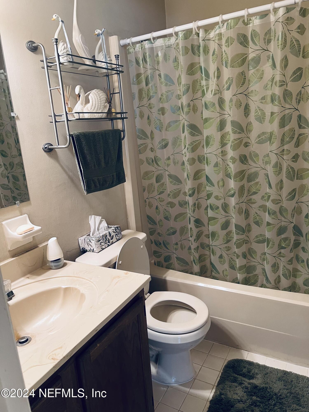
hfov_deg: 53.1
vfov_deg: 67.3
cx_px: 154
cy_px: 206
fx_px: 309
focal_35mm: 26
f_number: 1.5
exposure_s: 1/60
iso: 200
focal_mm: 5.7
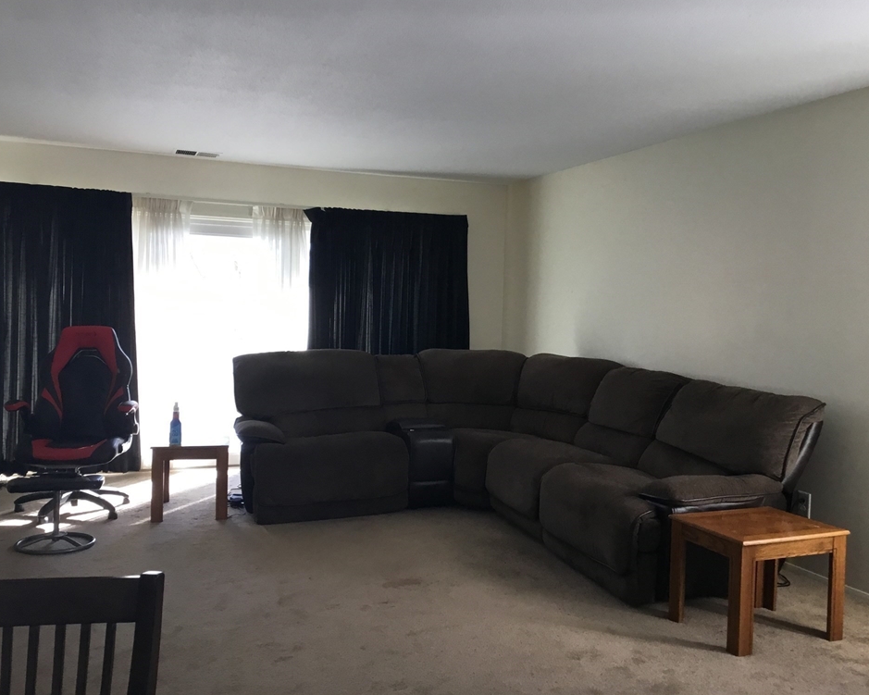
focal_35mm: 33
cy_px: 343
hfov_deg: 54.2
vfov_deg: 44.5
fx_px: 849
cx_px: 453
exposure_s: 1/40
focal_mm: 3.3
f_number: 2.4
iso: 32
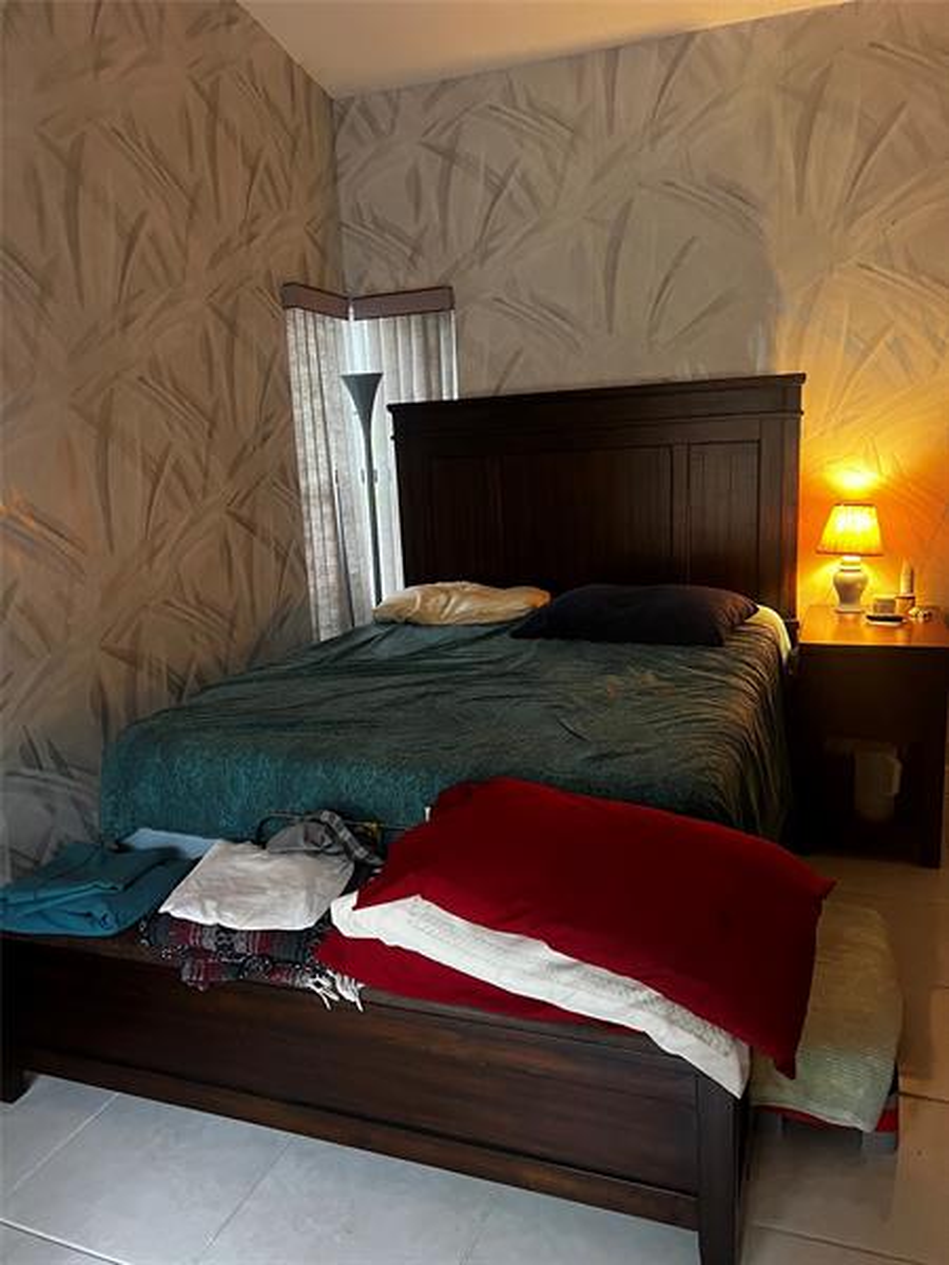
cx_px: 474
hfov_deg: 53.1
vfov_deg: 67.3
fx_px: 950
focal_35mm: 26
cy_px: 632
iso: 640
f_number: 1.5
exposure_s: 1/40
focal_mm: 5.7
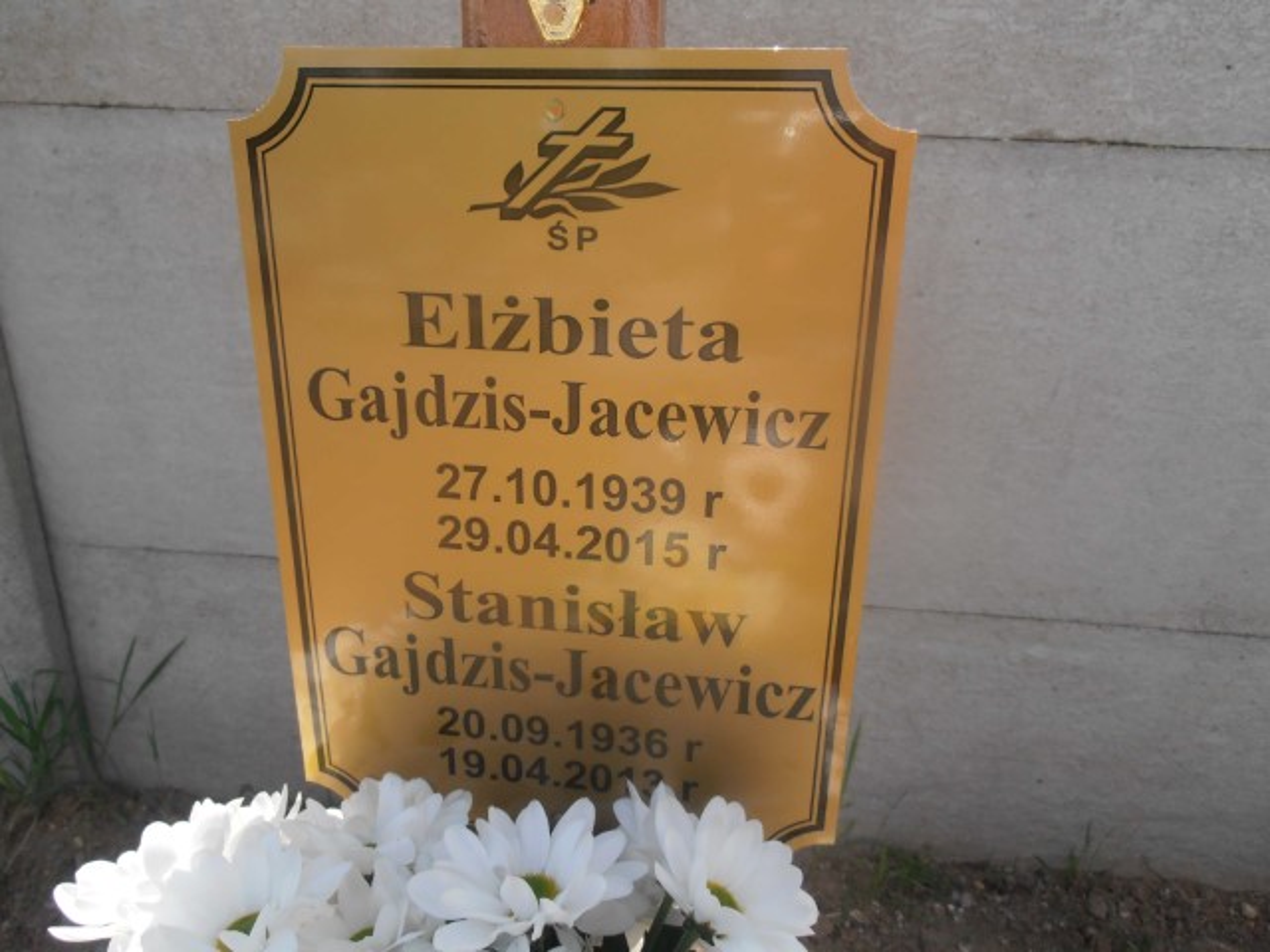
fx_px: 881
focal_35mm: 24
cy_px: 476
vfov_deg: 56.8
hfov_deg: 71.6
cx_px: 635
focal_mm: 4.2
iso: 80
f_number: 3
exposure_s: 1/640
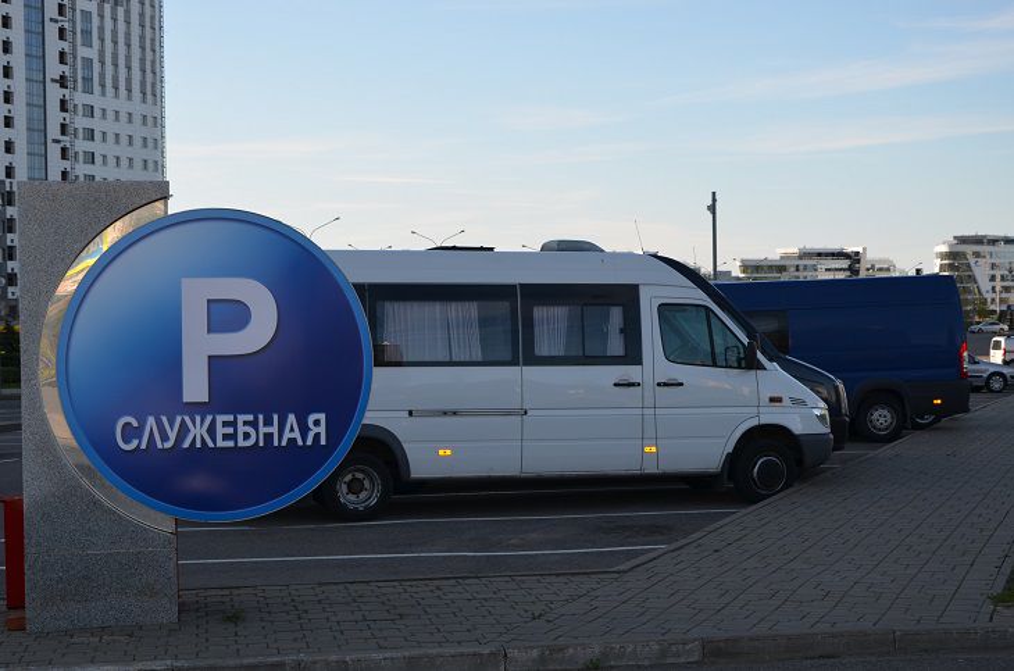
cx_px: 507
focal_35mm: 63
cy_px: 336
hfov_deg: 32.0
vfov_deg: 21.5
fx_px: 1770
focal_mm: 42
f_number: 7.1
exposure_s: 1/200
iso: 100
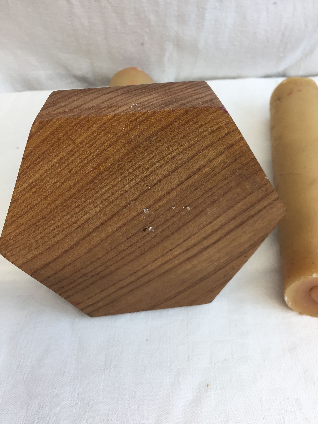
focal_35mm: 29
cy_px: 212
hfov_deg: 48.2
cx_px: 159
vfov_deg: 61.7
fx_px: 355
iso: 50
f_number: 2.2
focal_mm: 4.15
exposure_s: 1/100
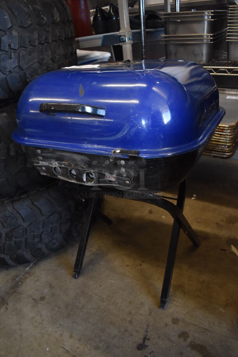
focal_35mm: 30
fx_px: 297
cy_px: 178
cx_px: 119
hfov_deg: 43.7
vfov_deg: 61.9
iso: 1600
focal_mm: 20
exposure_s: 1/125
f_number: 3.5
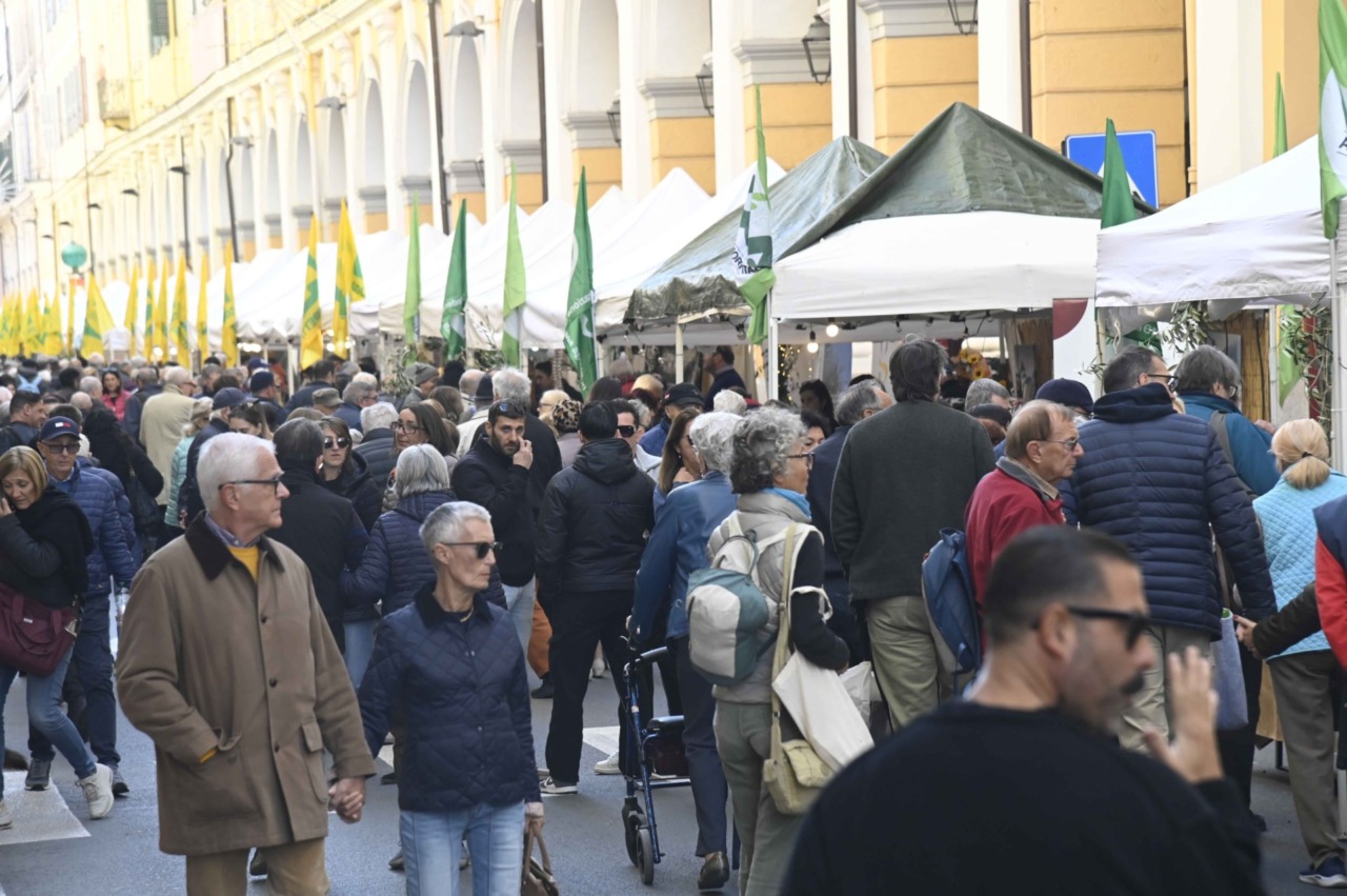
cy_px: 448
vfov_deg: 11.4
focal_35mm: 120
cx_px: 674
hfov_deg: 17.1
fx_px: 4486
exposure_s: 1/500
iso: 2500
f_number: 5.6
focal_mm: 120
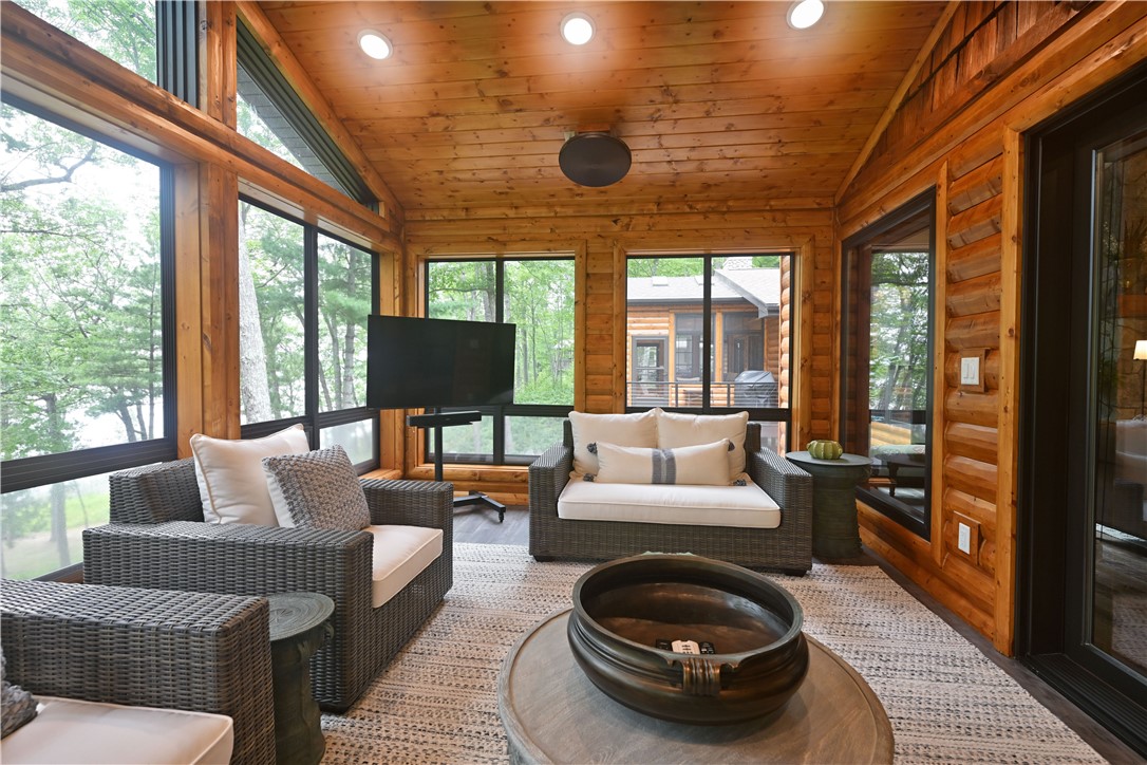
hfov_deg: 96.7
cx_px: 574
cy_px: 382
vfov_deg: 73.7
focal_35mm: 16
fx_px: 510
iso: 250
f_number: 5.6
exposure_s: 1/40
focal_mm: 16
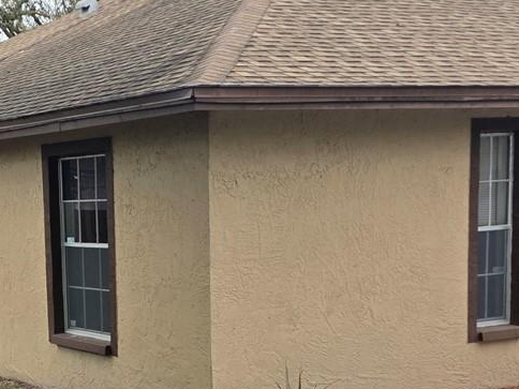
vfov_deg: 19.2
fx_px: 1139
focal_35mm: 76
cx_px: -33
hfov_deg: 24.2
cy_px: 309
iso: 80
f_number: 1.7
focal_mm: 6.3
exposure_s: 1/2265
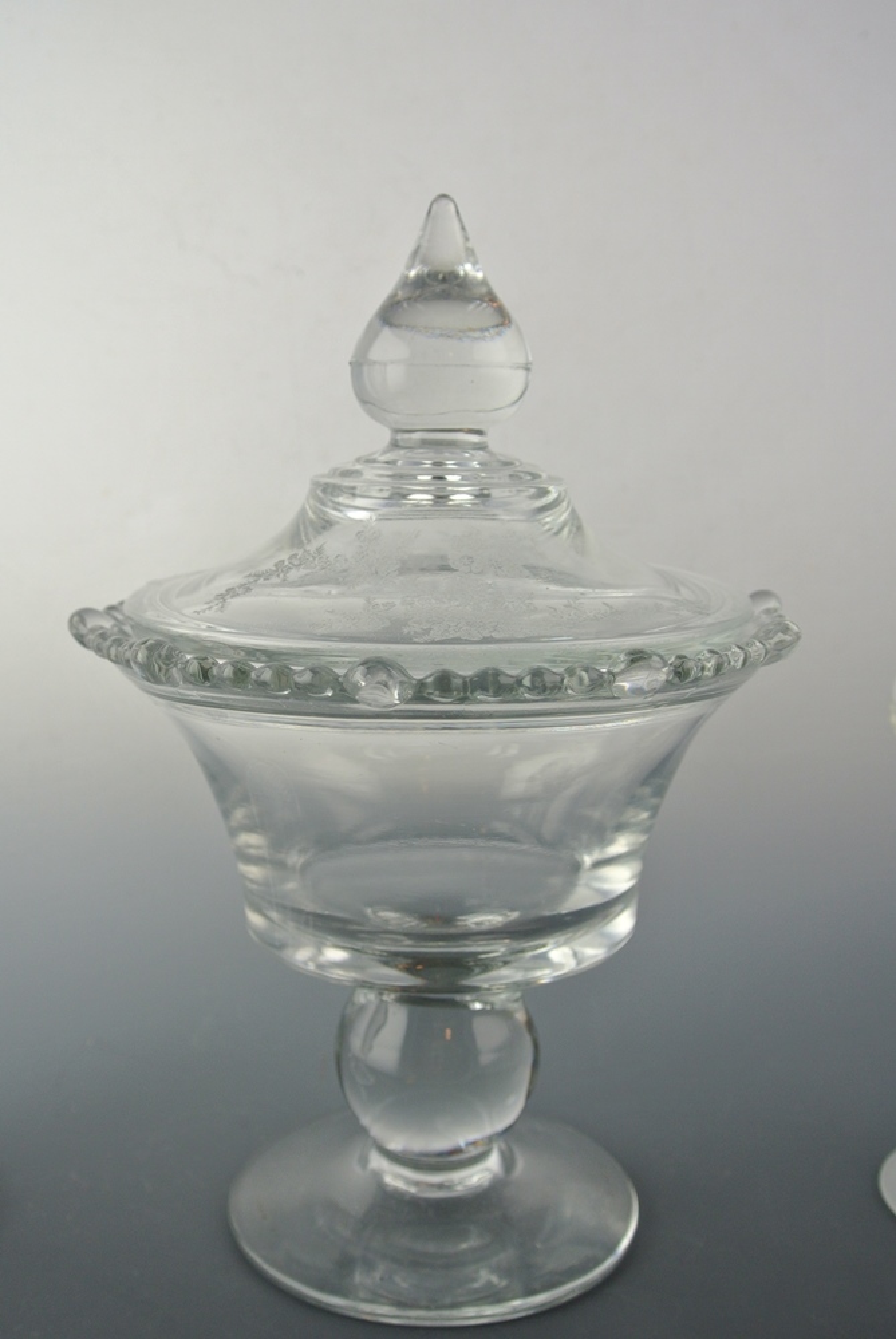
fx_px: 1452
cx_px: 448
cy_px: 670
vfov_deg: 49.5
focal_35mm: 39
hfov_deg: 34.3
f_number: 4
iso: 220
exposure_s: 1/125
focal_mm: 14.5
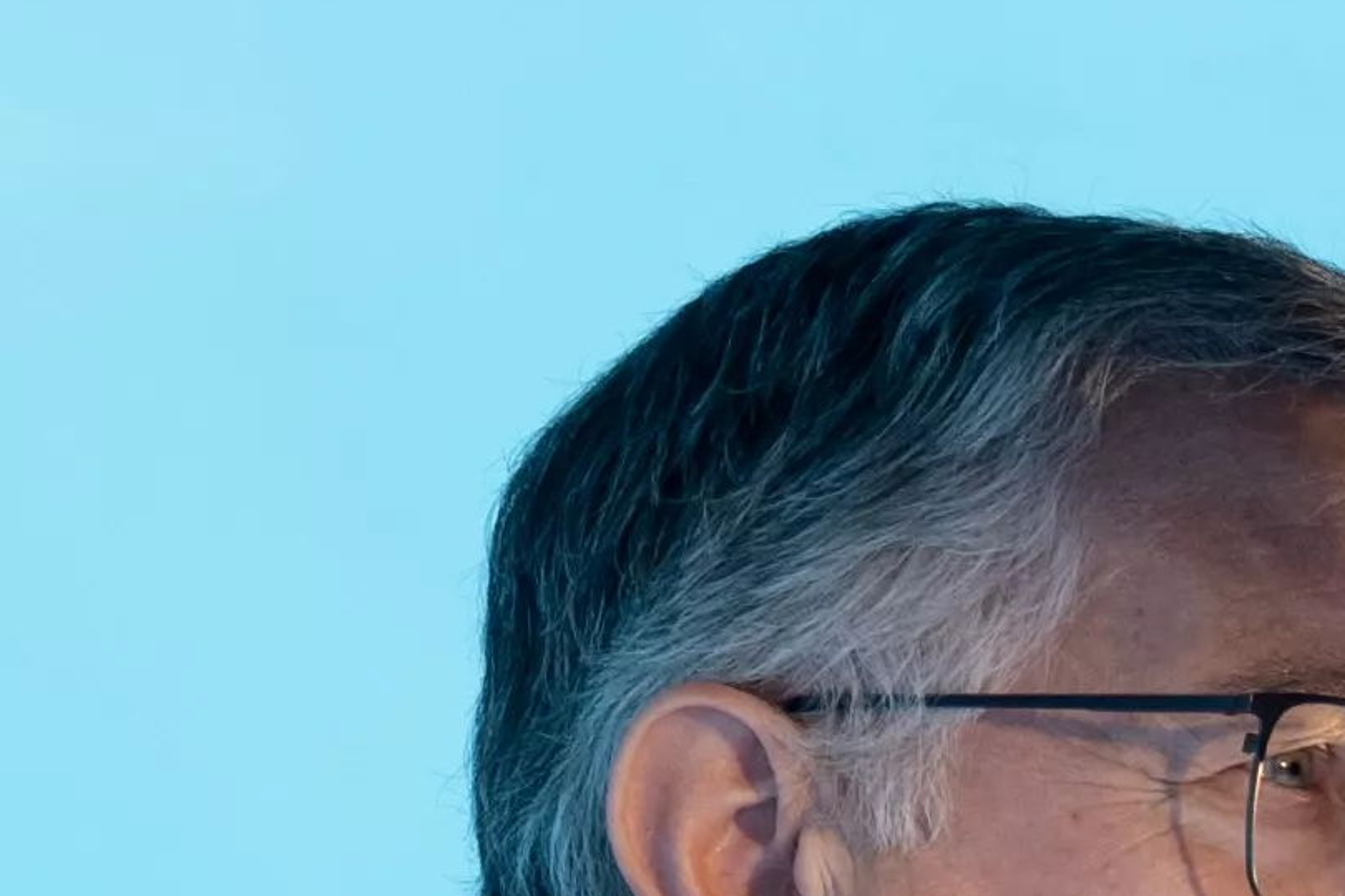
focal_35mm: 504
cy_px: 1410
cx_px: 1788
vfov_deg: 2.7
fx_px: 18829
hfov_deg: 4.1
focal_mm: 68
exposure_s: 1/250
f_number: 3.8
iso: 640
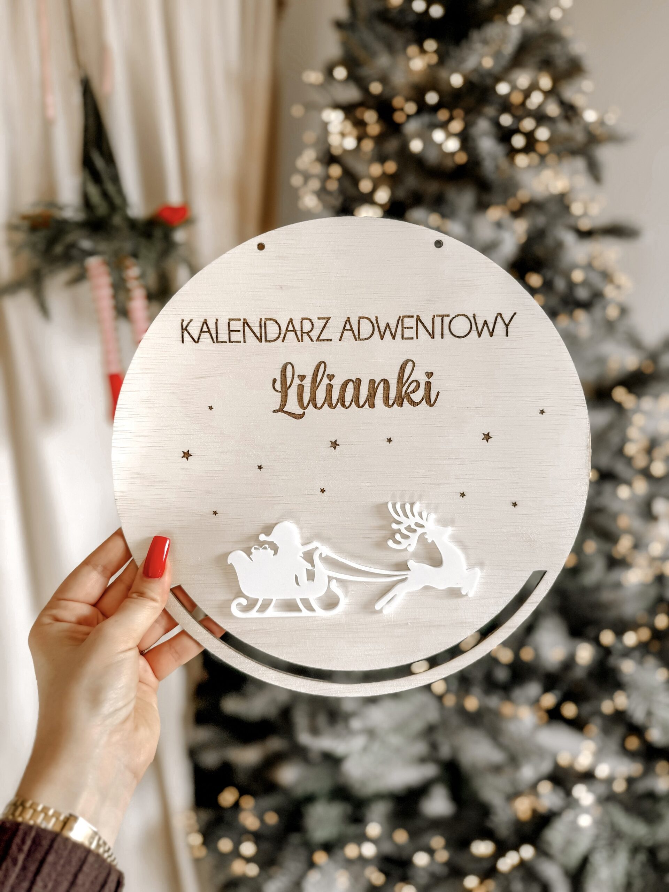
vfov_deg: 71.6
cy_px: 446
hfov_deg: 56.8
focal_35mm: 24
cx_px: 334
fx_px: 618
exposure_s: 1/200
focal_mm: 6.76
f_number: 1.8
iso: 64
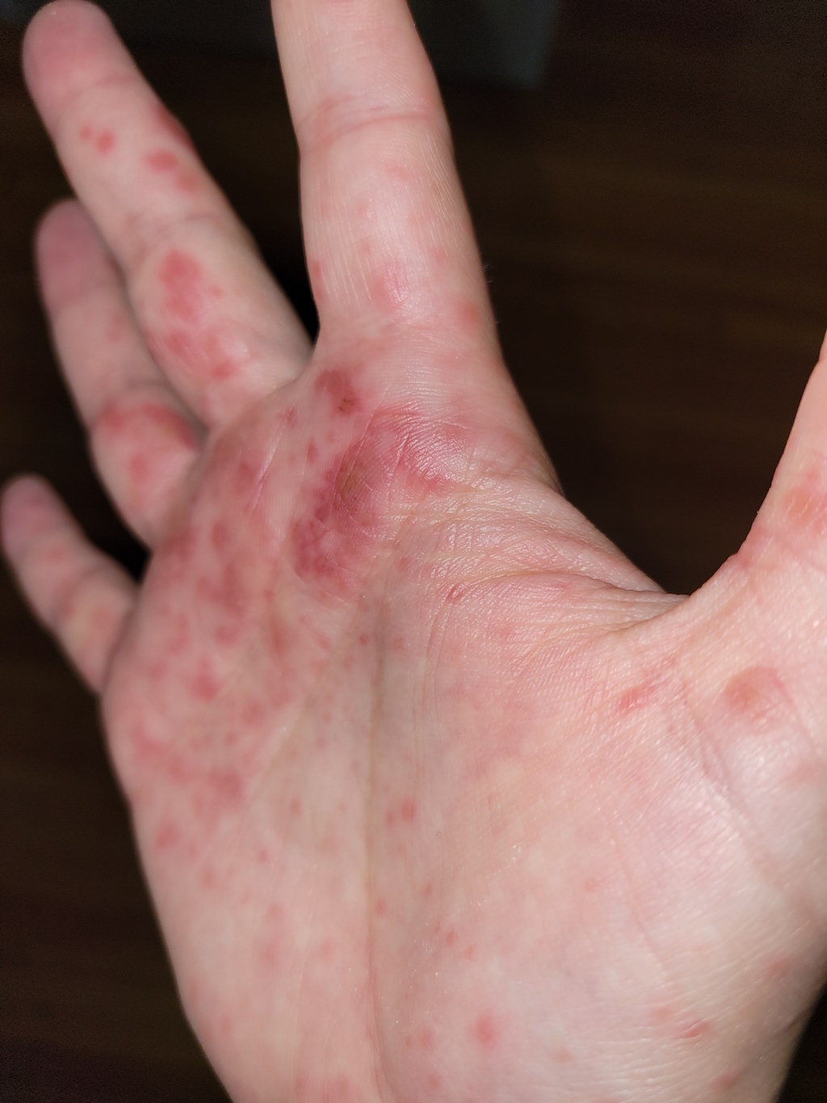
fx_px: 828
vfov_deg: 67.3
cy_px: 552
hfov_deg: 53.1
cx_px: 414
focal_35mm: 26
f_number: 1.8
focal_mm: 5.4
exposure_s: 1/61
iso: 40
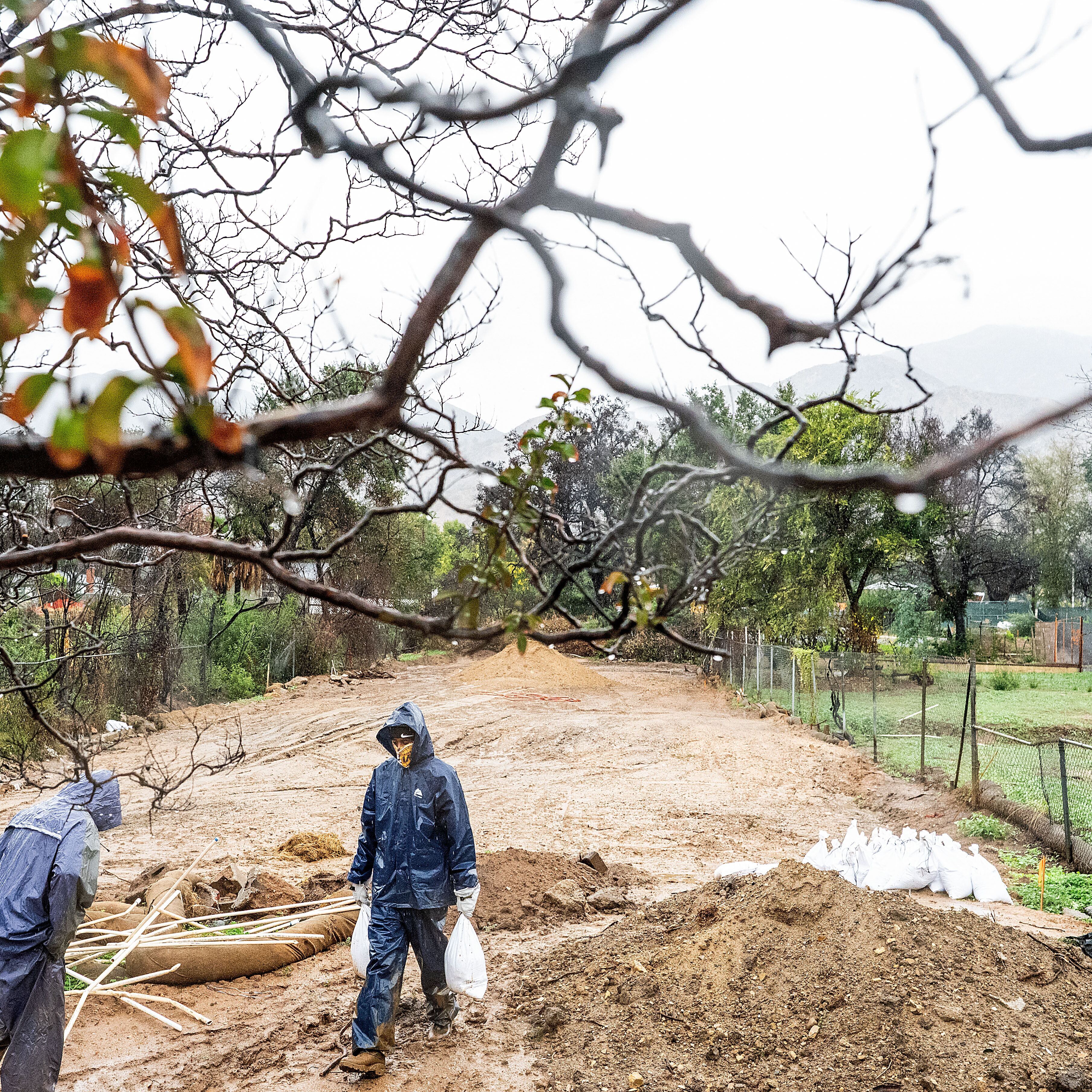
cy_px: 567
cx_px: 498
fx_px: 1321
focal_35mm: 37
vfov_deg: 44.9
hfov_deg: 44.9
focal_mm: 26
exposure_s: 1/750
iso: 6400
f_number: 4.8
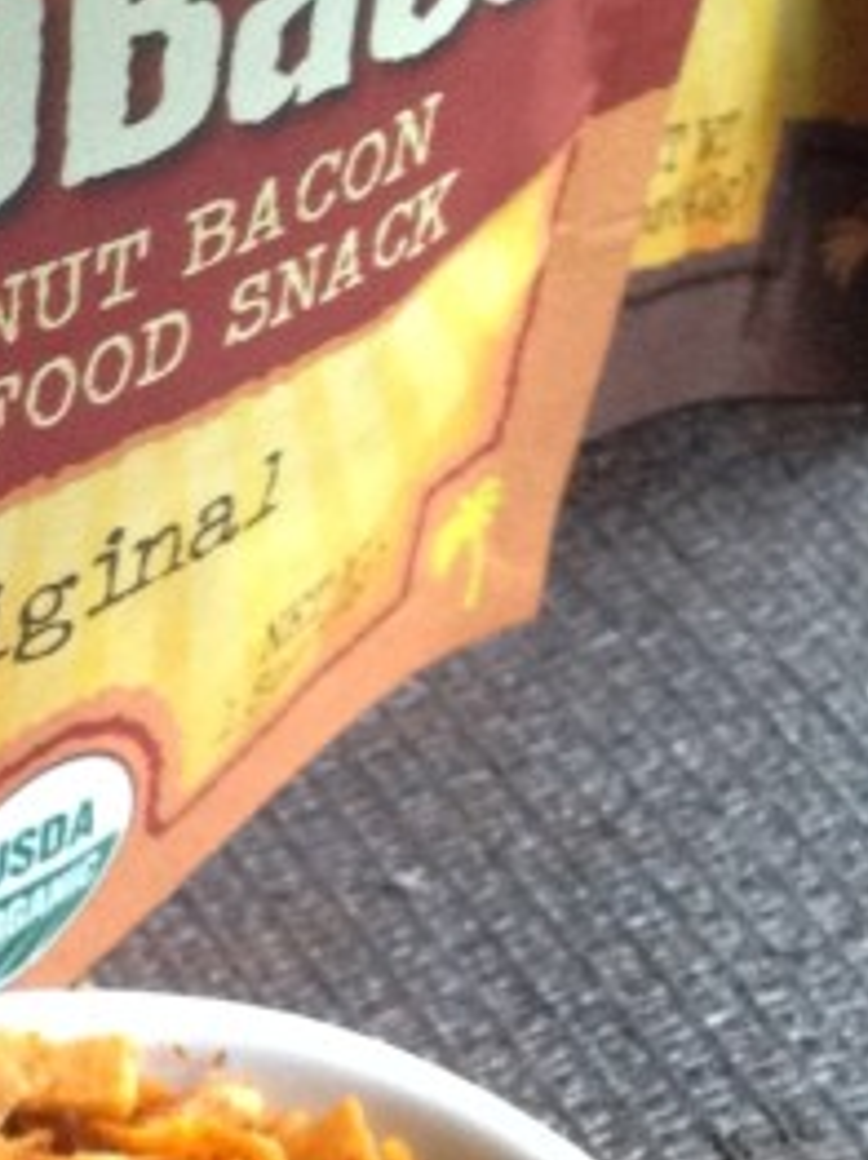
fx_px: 4320
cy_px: 669
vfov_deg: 15.3
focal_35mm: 129
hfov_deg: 11.3
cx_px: -179
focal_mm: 3.3
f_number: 2.4
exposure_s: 1/24
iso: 160
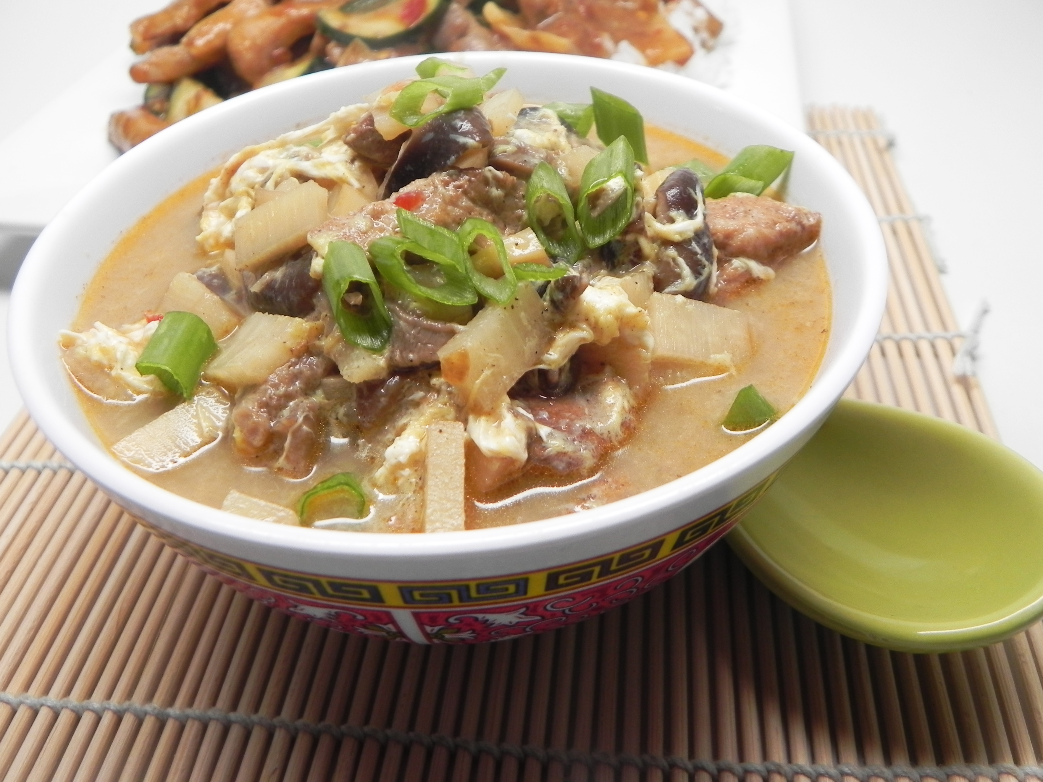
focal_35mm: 30
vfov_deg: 46.8
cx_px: 518
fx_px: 904
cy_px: 389
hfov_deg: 60.0
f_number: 2.8
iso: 160
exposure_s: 1/38.2
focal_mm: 5.2
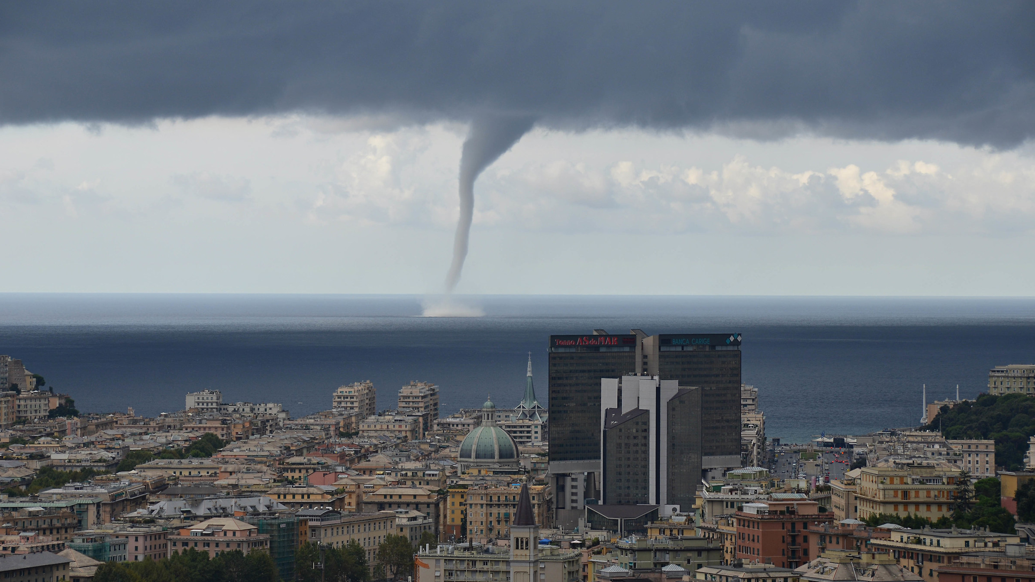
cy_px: 276
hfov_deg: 14.4
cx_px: 518
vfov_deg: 8.1
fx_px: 4104
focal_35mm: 150
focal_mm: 95
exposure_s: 1/250
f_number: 8
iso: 160
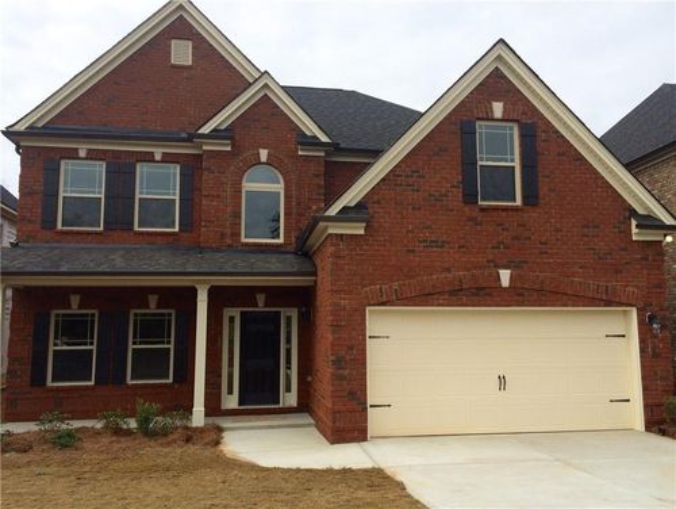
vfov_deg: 48.3
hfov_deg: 61.6
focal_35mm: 29
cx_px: 338
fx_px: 567
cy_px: 254
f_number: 2.2
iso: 32
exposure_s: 1/1786
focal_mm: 4.15
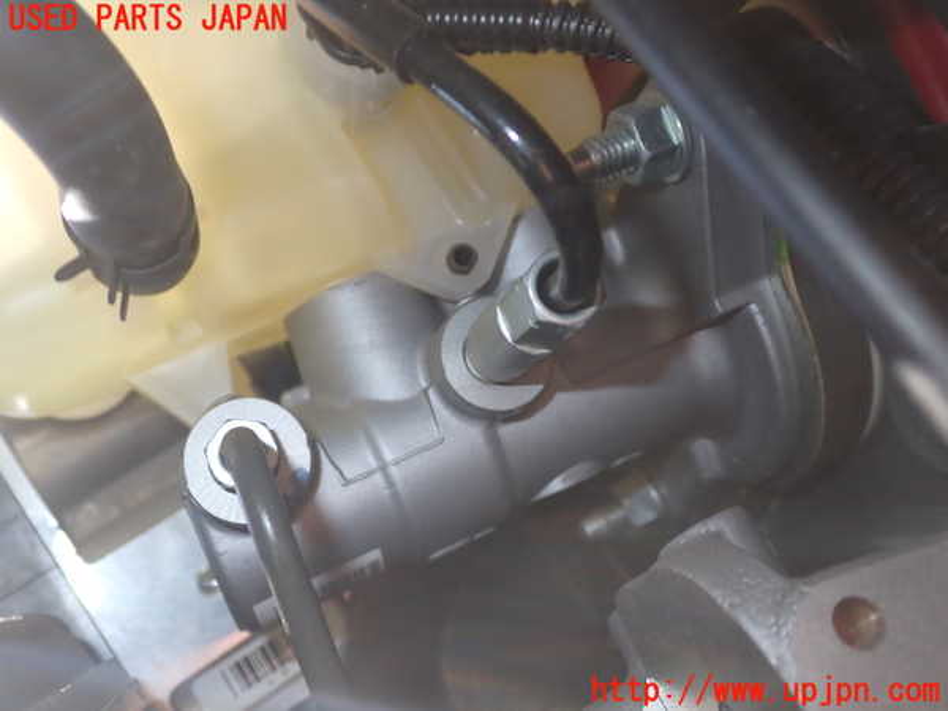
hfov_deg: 49.0
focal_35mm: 38
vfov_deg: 37.7
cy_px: 356
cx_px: 474
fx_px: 1041
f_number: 8
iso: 100
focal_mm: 6.83
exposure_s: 1/40
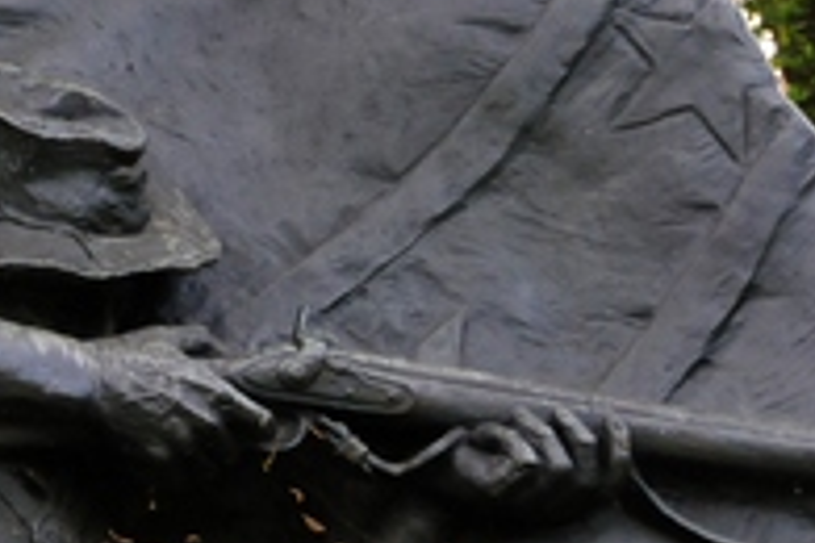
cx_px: -514
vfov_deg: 5.6
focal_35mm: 246
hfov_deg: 8.1
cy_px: -48
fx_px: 5569
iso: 1000
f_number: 8
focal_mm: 50
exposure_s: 1/250
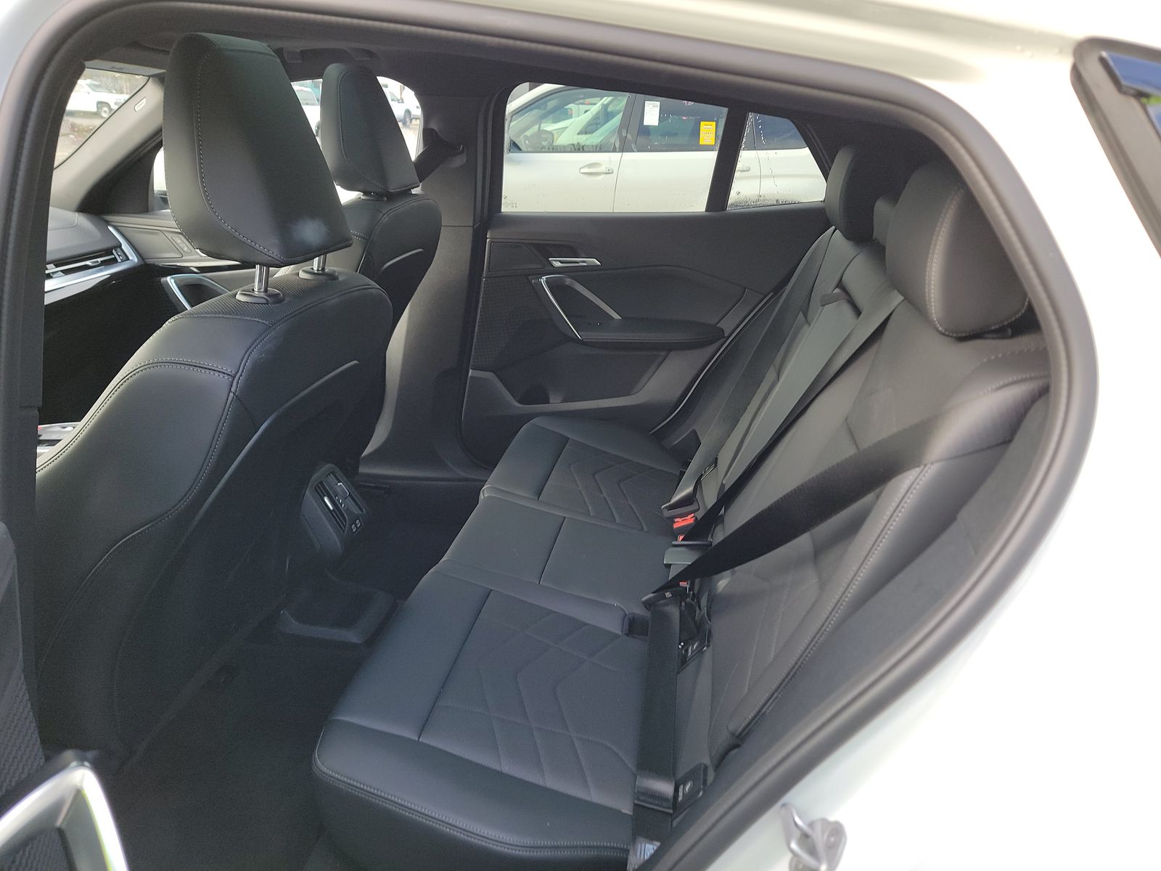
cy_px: 436
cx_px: 580
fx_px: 805
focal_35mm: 24
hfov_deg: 71.6
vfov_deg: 56.8
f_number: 1.8
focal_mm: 6.7
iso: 78
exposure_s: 1/59
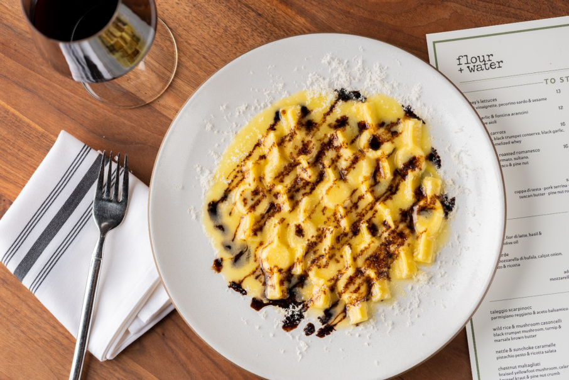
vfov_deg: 13.0
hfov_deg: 19.5
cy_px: 190
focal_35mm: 105
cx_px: 284
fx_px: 1659
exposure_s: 1/200
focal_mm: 105
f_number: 7.1
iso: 100
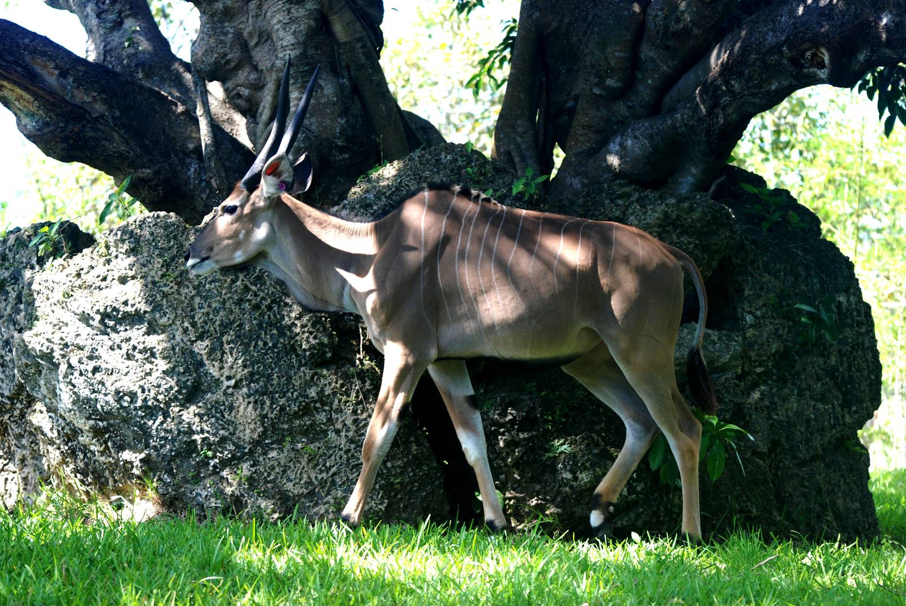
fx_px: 3590
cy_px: 303
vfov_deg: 9.7
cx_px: 453
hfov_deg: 14.4
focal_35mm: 142
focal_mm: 95
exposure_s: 1/320
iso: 400
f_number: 4.5
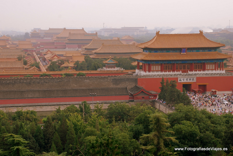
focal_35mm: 75
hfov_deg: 26.9
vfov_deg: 18.3
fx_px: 487
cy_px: 78
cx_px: 116
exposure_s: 1/100
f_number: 9
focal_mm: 50
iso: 200
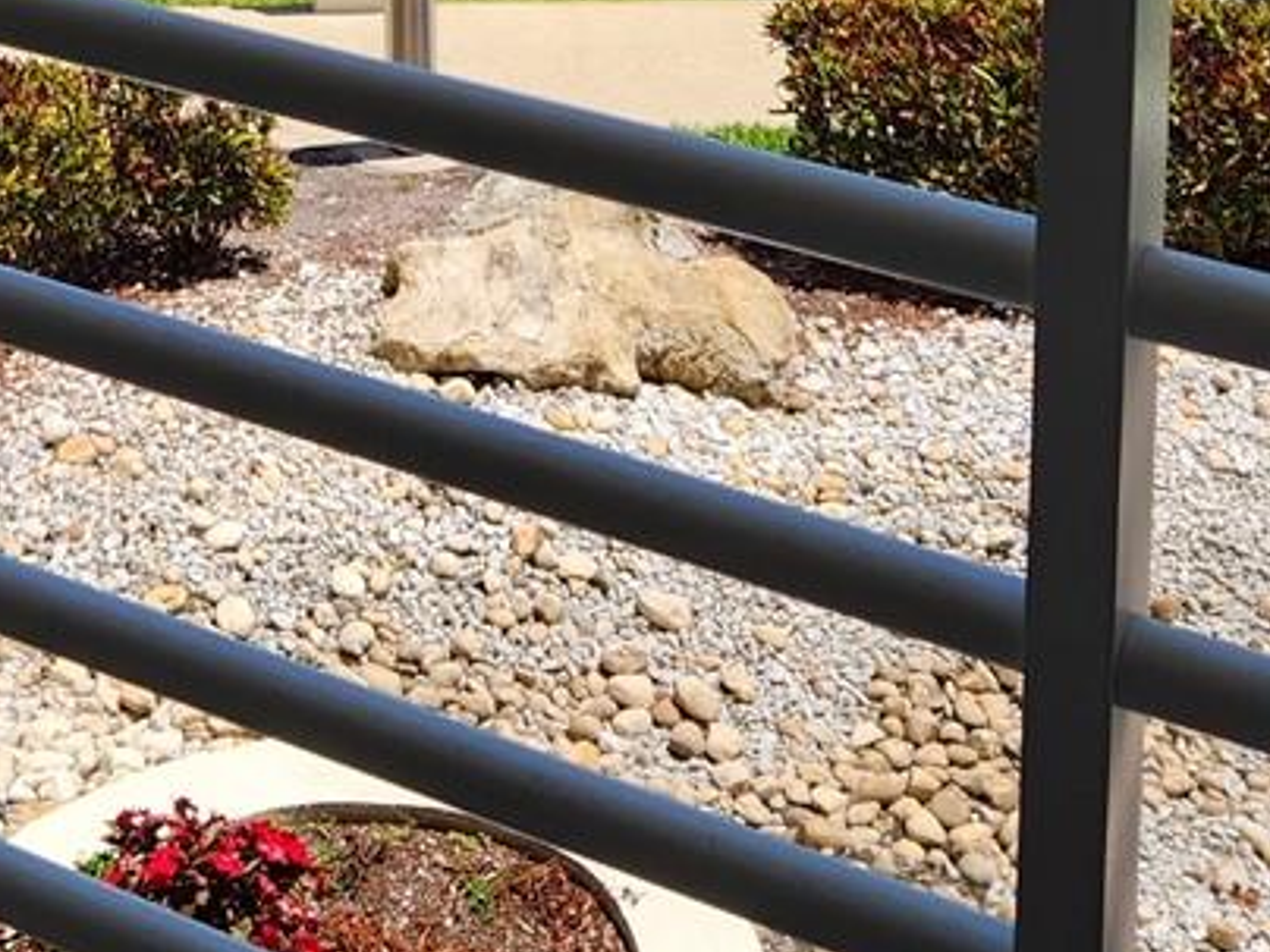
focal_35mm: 91
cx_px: 167
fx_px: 3339
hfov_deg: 21.1
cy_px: -704
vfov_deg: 14.5
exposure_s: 1/1650
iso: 20
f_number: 1.8
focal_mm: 5.4
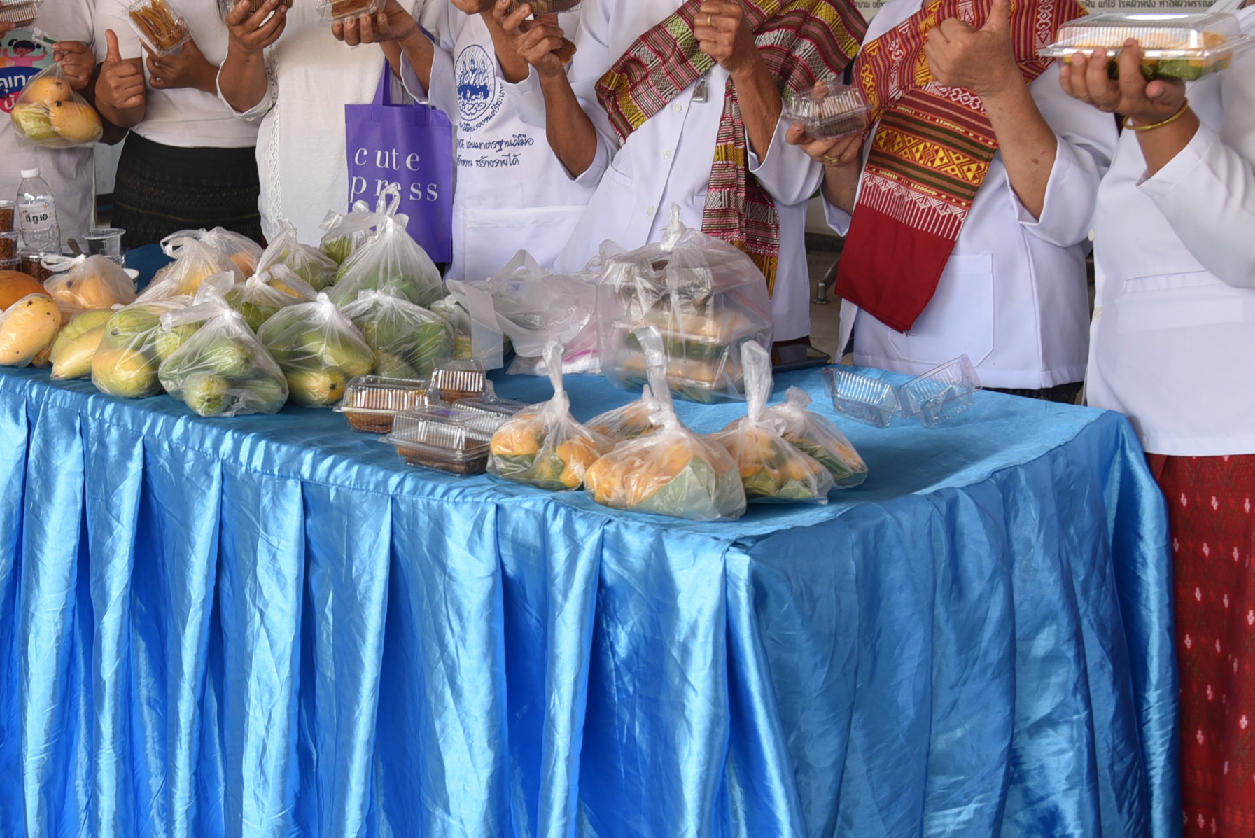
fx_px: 1813
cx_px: 314
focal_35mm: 52
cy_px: 167
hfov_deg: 37.3
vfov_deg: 25.6
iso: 400
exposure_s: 1/125
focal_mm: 31
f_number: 5.6
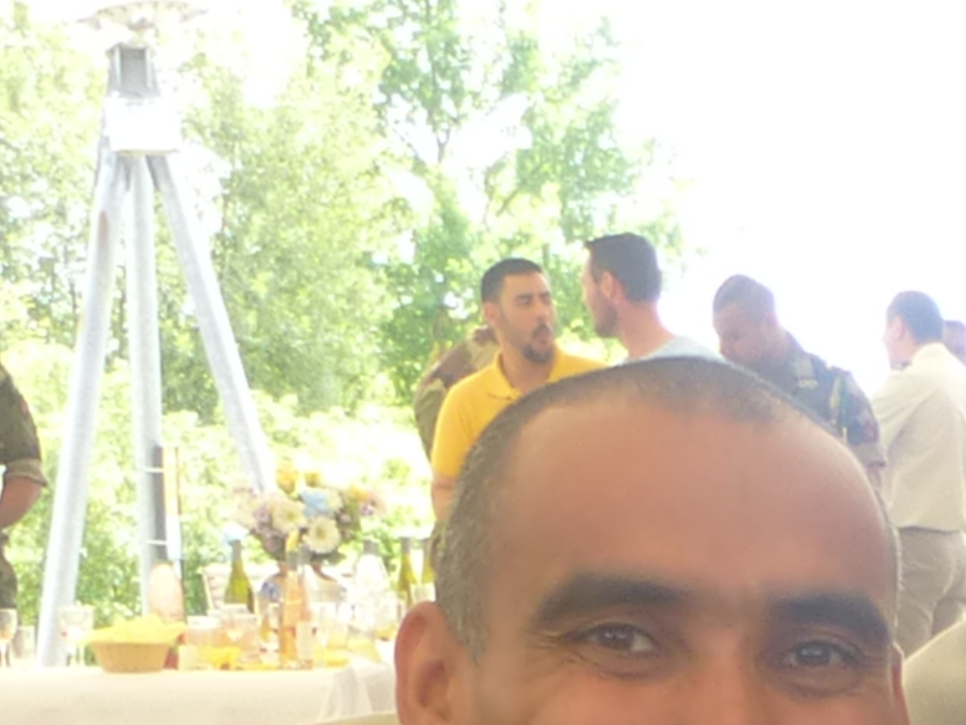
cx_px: 1901
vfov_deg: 7.5
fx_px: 5274
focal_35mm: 189
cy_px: 1437
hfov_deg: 9.8
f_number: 3.5
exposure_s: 1/80
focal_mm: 5.4
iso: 100
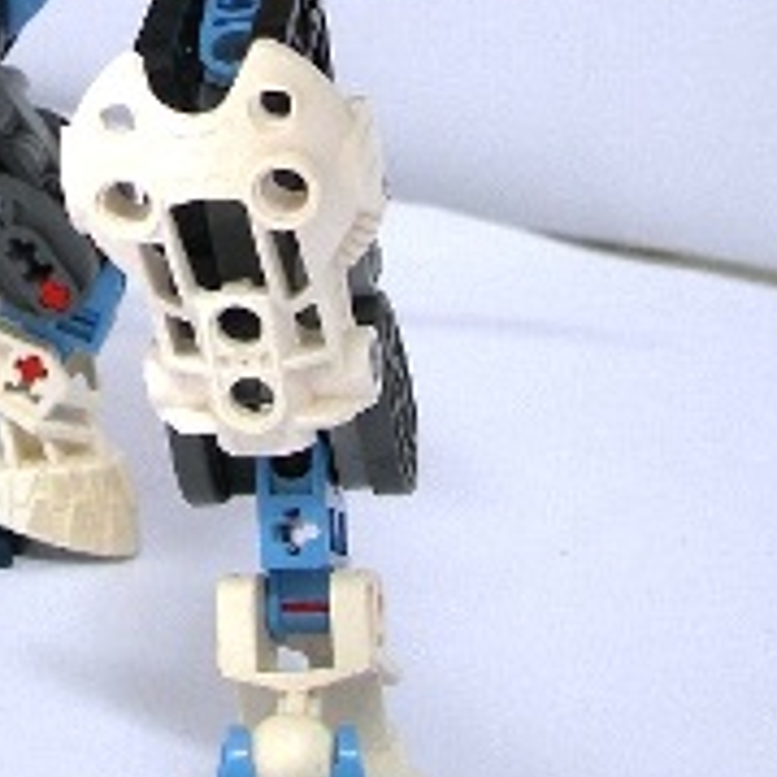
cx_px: 61
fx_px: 2743
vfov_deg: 15.6
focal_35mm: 108
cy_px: -135
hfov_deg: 15.9
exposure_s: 1/44.3
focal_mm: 7.8
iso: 50
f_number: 2.8
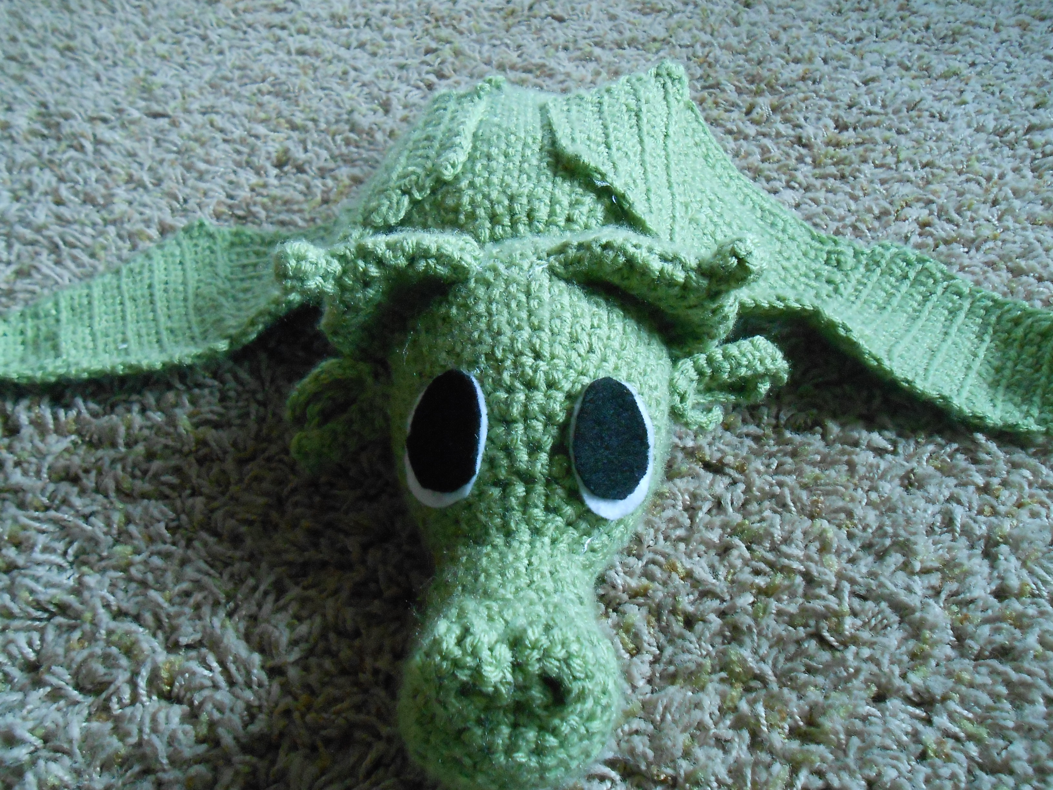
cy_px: 395
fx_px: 913
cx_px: 526
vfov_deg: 46.8
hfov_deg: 60.0
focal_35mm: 30
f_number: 3.8
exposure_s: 1/13
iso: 800
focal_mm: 5.3
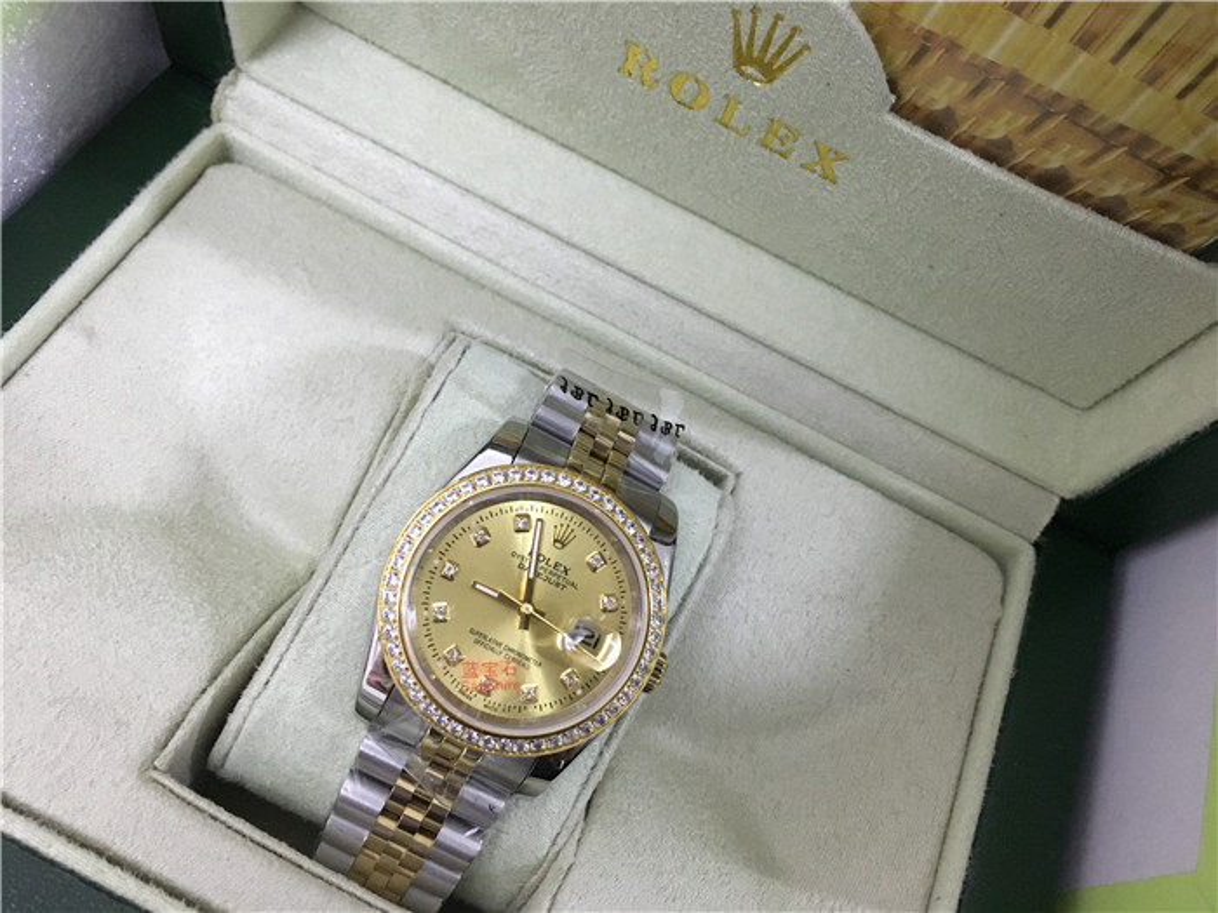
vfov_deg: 48.2
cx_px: 609
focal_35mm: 29
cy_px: 456
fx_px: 1020
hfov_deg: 61.7
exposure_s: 1/17
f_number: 2.2
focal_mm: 4.15
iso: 250
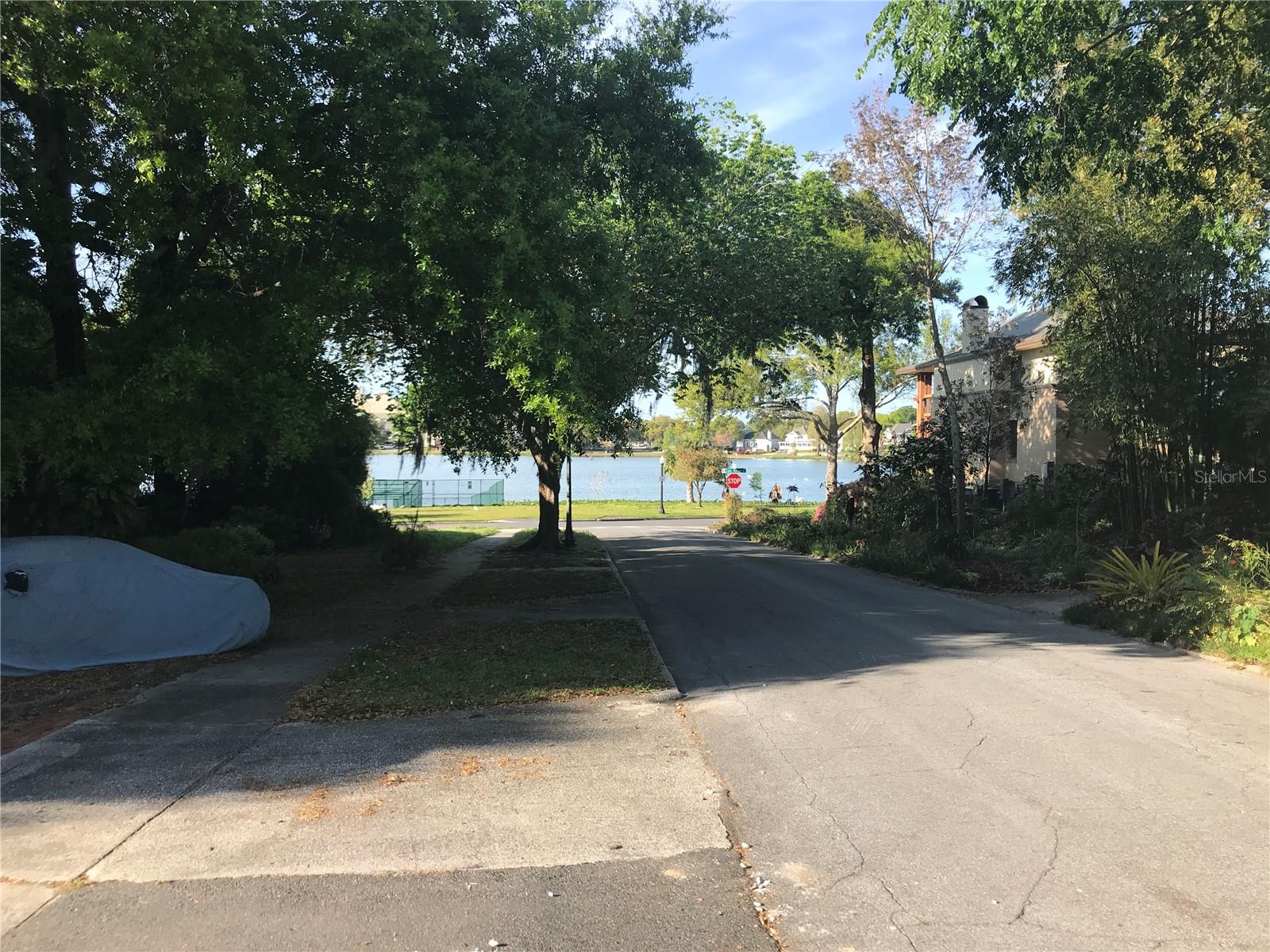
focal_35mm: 28
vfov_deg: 49.7
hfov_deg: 63.4
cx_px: 635
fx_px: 1027
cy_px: 476
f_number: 1.8
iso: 20
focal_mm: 3.99
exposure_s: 1/720
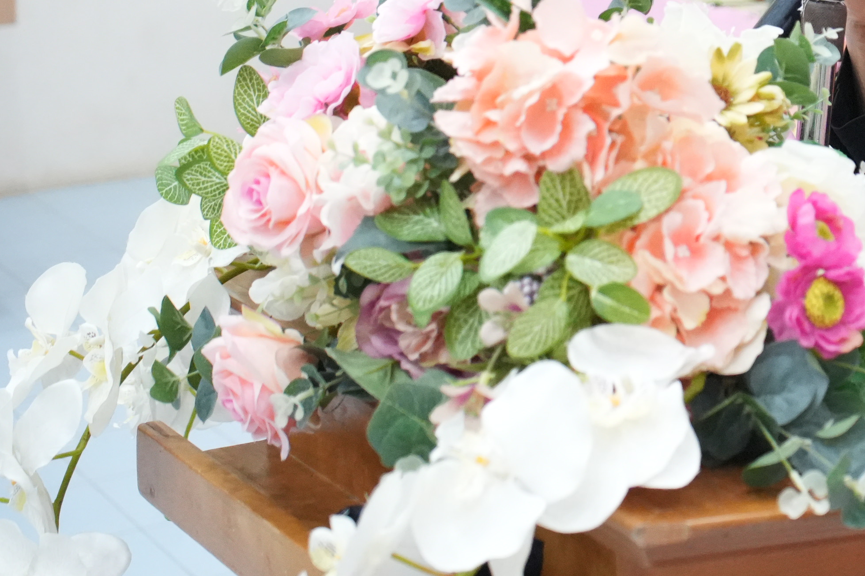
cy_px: -21
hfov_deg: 22.6
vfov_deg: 15.4
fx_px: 2090
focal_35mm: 87
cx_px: 834
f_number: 4
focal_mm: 37
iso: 10000
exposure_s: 1/250
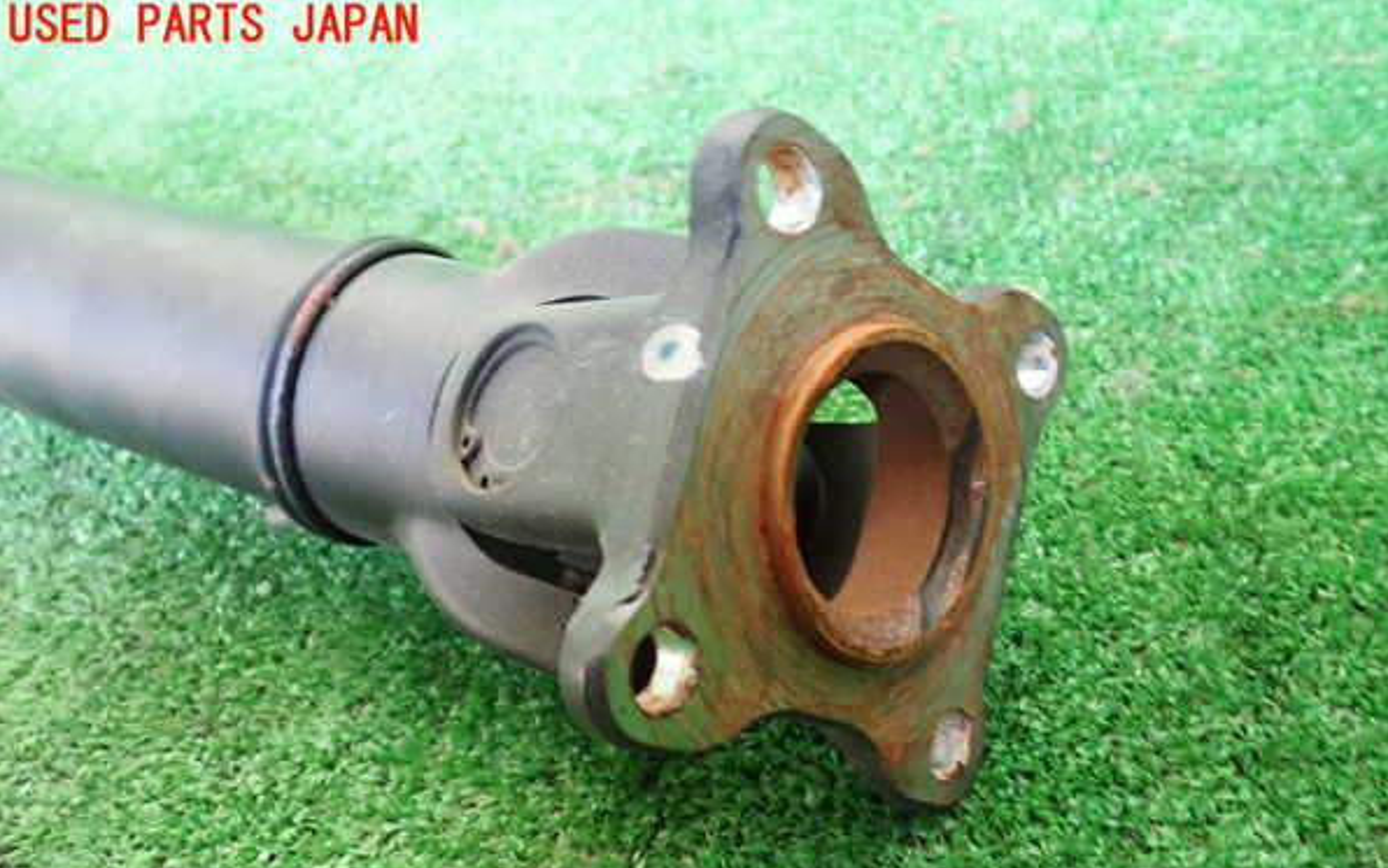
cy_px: 521
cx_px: 694
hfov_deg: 59.6
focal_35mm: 32
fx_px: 1211
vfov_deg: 39.3
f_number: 2.3
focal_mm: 5.4
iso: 800
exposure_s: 1/25
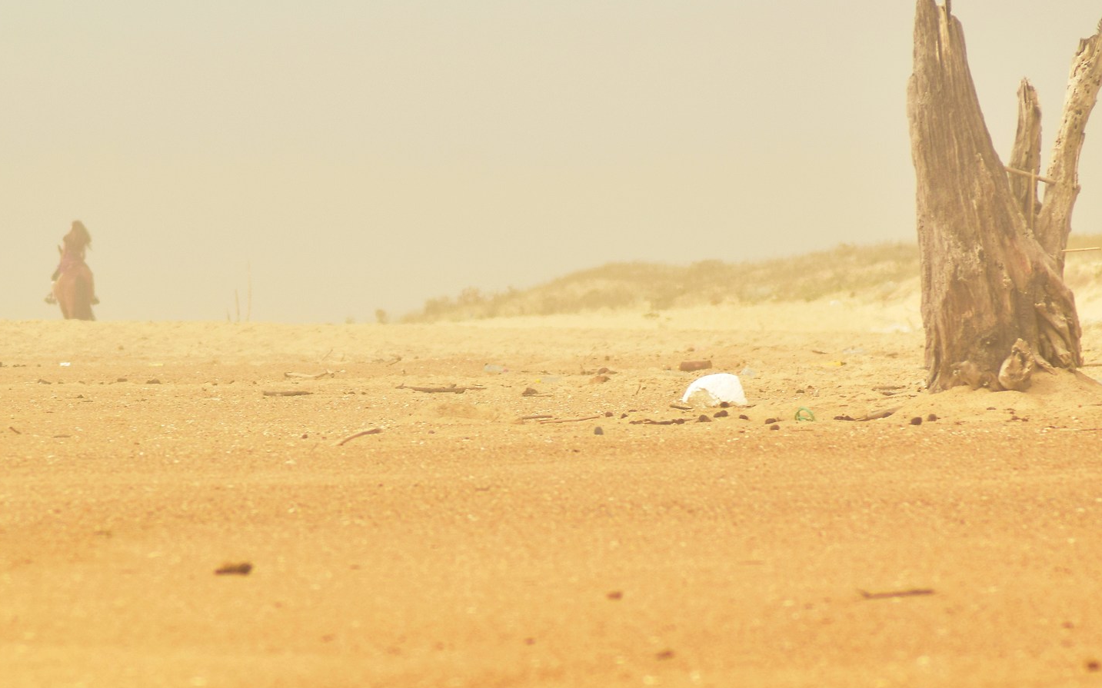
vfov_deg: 2.8
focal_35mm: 461
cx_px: 420
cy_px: 449
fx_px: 13843
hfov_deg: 4.6
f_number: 9
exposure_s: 1/400
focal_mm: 180
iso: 100
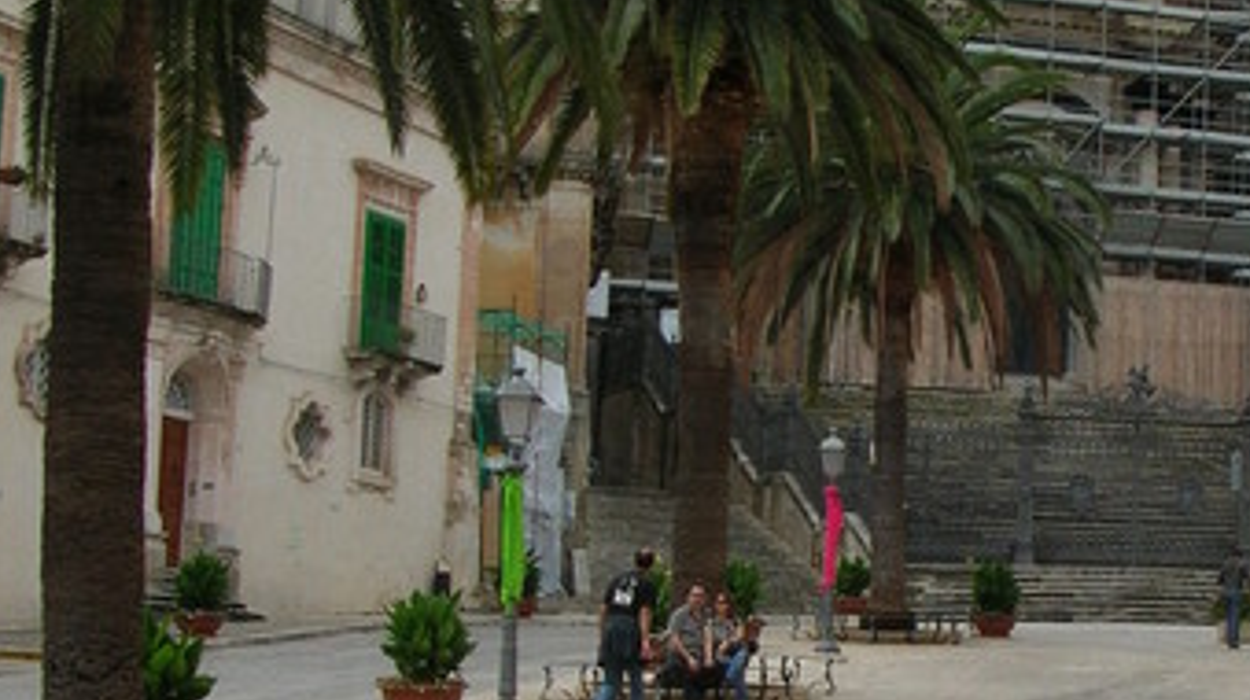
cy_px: 604
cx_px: 1055
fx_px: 2980
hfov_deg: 23.2
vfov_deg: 13.3
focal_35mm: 90
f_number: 5.6
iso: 50
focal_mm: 5.8
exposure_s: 1/228
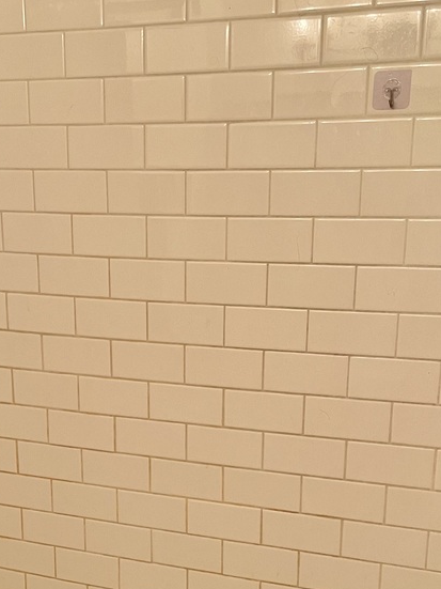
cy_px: 438
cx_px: 143
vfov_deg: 38.0
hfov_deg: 29.4
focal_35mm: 49
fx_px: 833
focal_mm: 5.1
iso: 125
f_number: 1.6
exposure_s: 1/60
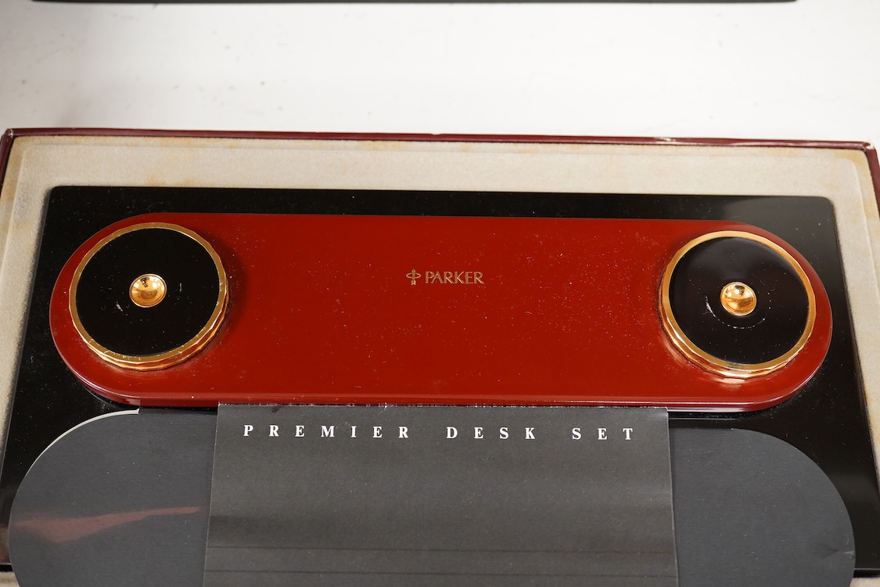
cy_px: 294
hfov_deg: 43.6
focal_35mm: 45
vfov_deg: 29.9
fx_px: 1100
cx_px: 440
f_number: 7.1
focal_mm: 30
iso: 2500
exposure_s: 1/100
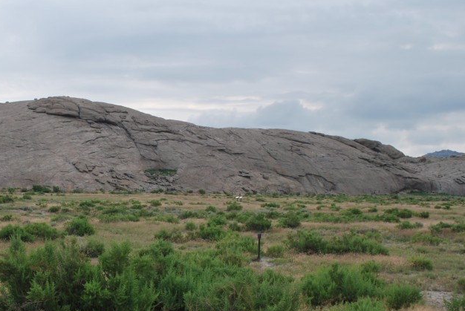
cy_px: 134
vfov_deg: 25.1
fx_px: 698
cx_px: 127
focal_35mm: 54
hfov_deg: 36.1
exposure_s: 1/200
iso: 100
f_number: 7.1
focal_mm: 22
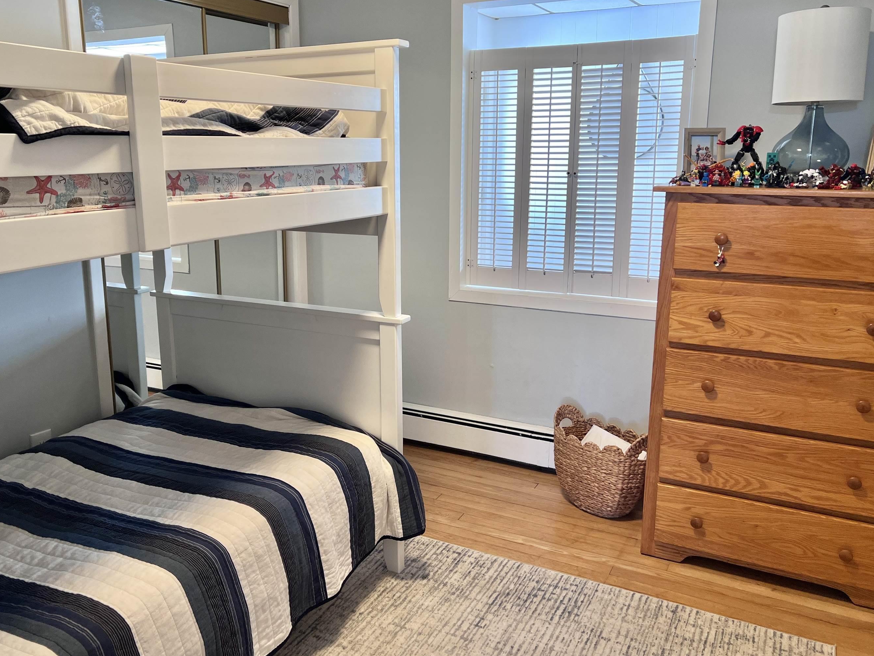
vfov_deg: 46.8
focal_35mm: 30
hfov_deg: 59.9
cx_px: 408
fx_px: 758
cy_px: 302
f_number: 1.5
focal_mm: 5.7
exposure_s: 1/60
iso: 64
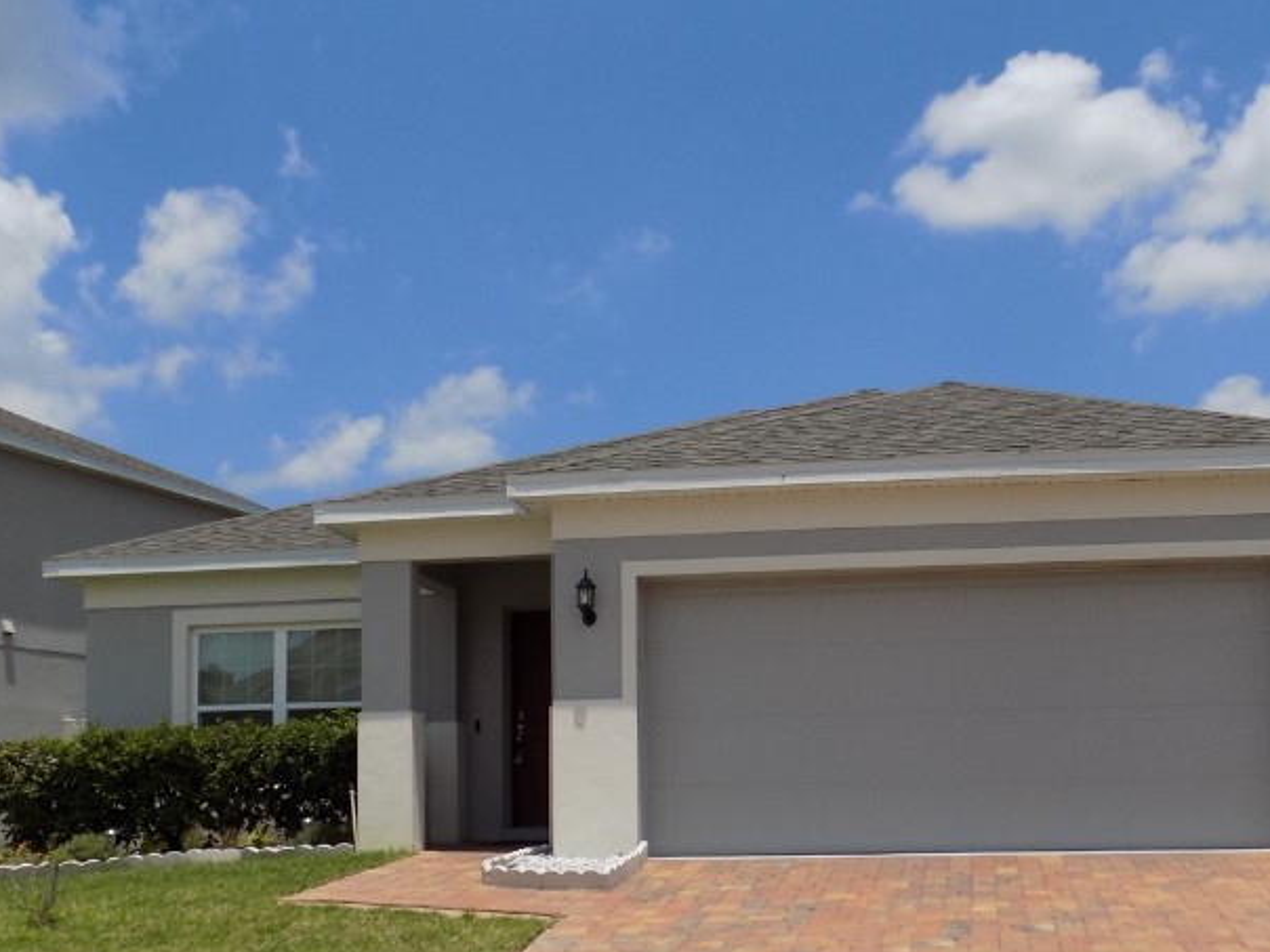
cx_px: 799
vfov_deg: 35.9
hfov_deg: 47.4
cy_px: 723
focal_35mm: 39
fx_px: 1431
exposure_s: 1/200
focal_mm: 4
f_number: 9.9
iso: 80
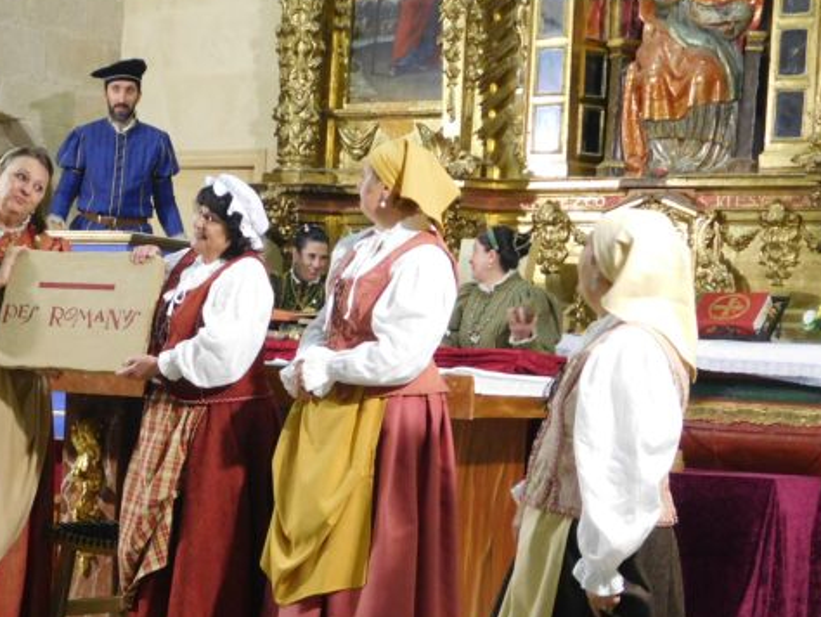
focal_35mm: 86
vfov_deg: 17.1
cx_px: 170
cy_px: 411
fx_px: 2041
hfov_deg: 22.5
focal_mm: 9
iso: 400
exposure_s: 1/15
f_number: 3.8
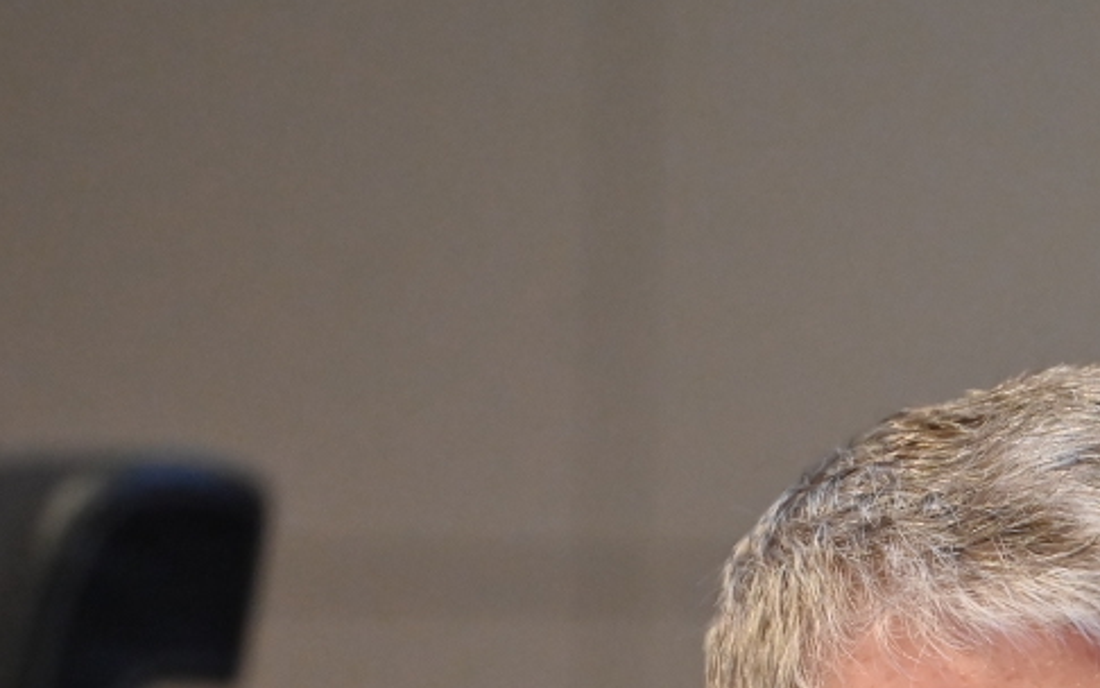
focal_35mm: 611
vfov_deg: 2.1
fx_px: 18321
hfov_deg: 3.4
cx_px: 1335
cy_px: 1127
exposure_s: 1/200
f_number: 2.8
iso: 2500
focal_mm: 180
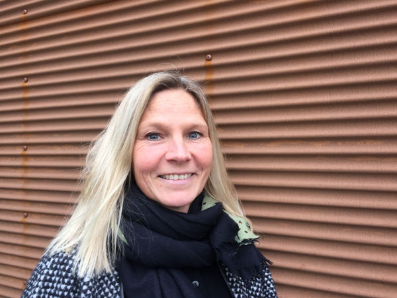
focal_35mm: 29
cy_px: 149
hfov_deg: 61.7
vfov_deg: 48.2
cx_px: 198
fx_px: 333
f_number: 2.2
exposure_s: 1/100
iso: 40
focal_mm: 4.15
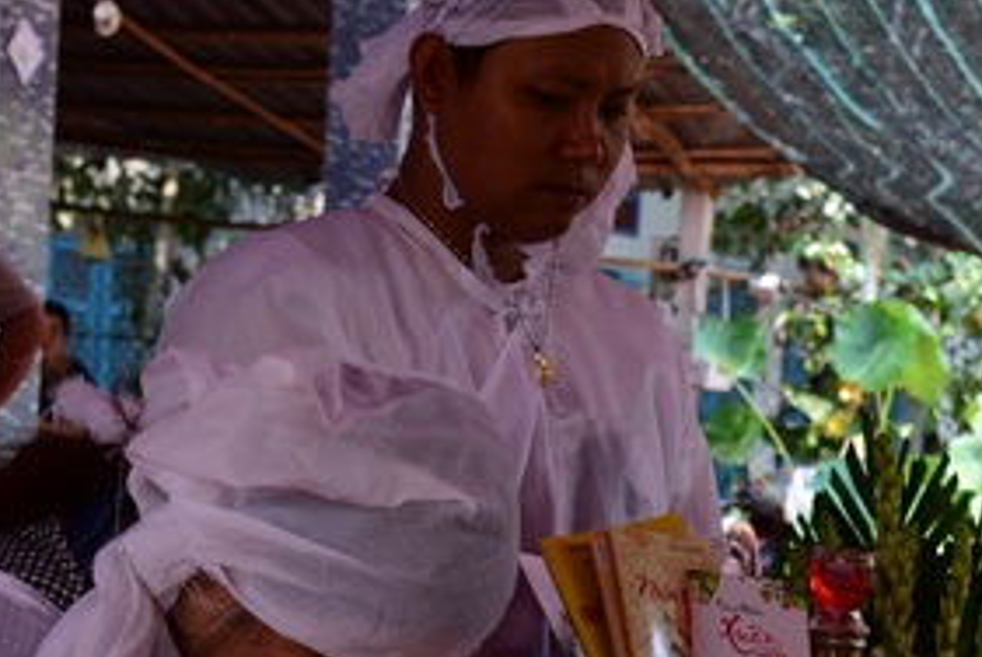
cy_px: 591
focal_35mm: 111
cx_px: 783
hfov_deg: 18.2
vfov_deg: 12.3
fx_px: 3031
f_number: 5.6
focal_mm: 48
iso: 250
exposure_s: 1/100
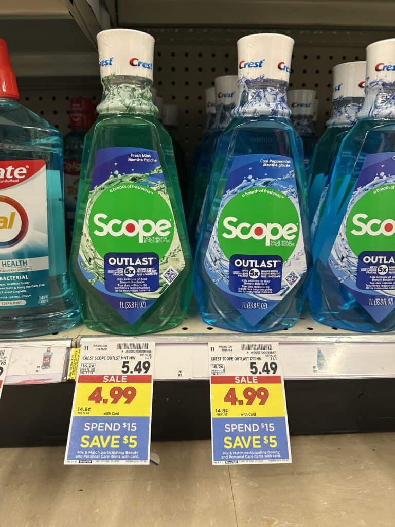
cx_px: 198
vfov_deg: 71.6
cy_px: 264
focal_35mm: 24
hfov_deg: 56.8
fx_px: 365
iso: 200
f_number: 1.78
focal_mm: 6.86
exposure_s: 1/63
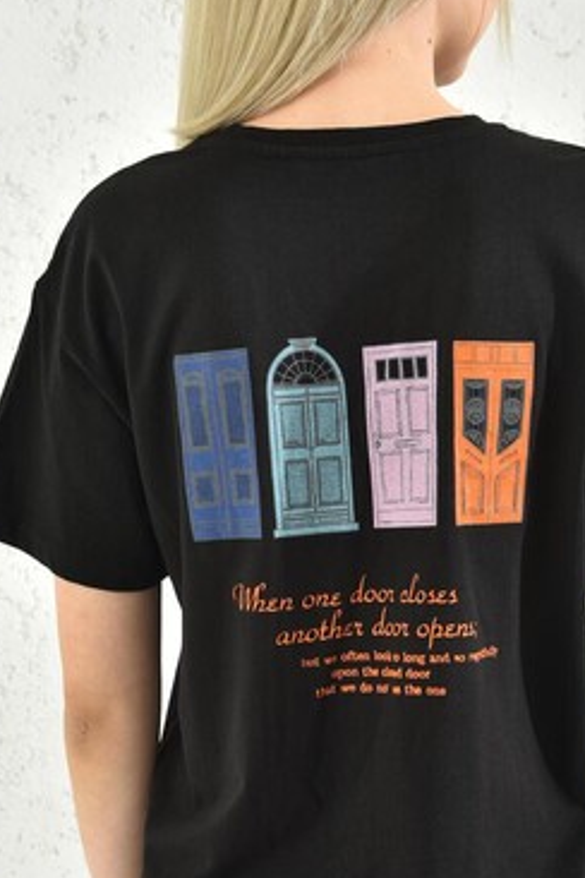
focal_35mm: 86
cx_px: 372
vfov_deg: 23.6
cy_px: 463
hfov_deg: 15.9
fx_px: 2096
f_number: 7.1
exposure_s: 1/160
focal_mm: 42
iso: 100
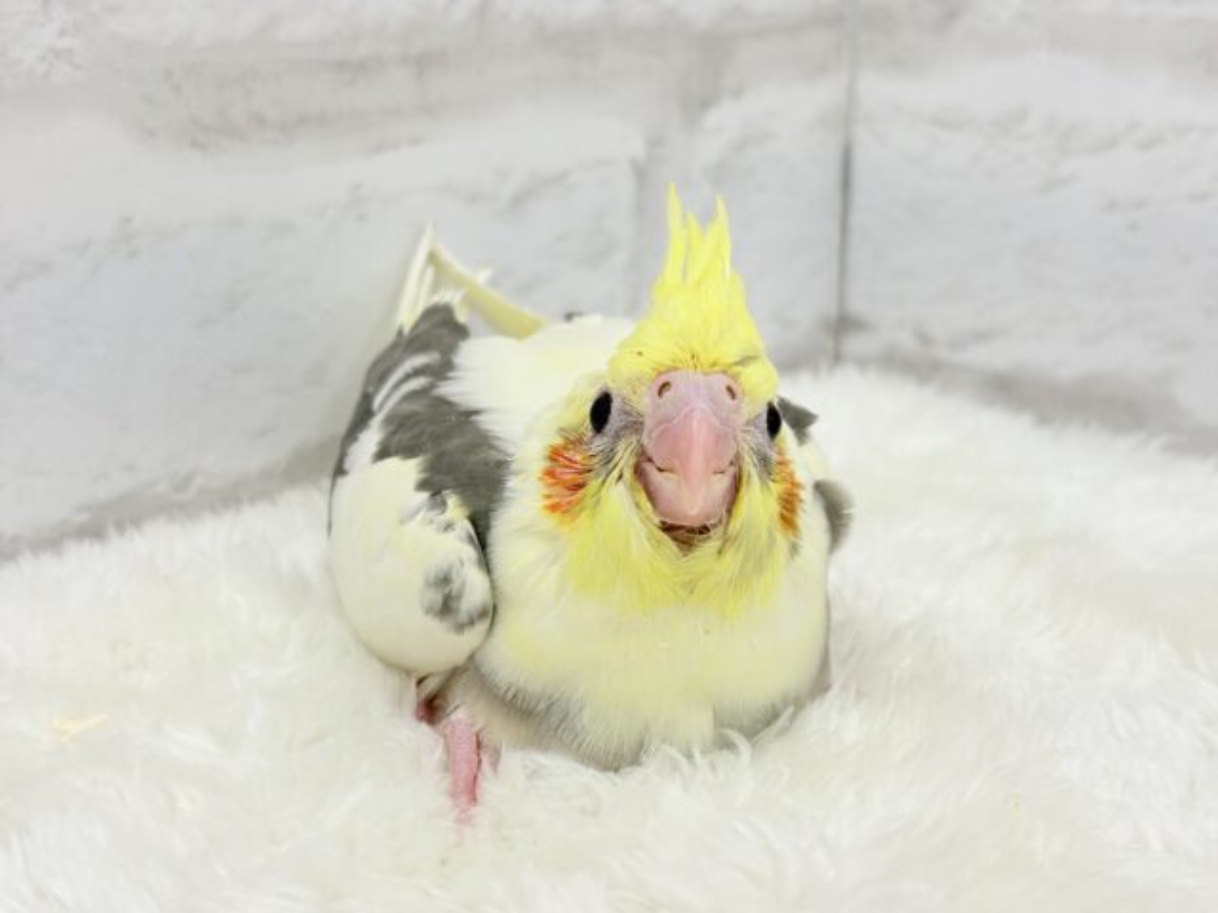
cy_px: 456
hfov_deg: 36.8
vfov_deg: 28.0
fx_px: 1830
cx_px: 609
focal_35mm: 52
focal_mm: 5.96
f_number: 1.6
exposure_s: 1/100
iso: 50
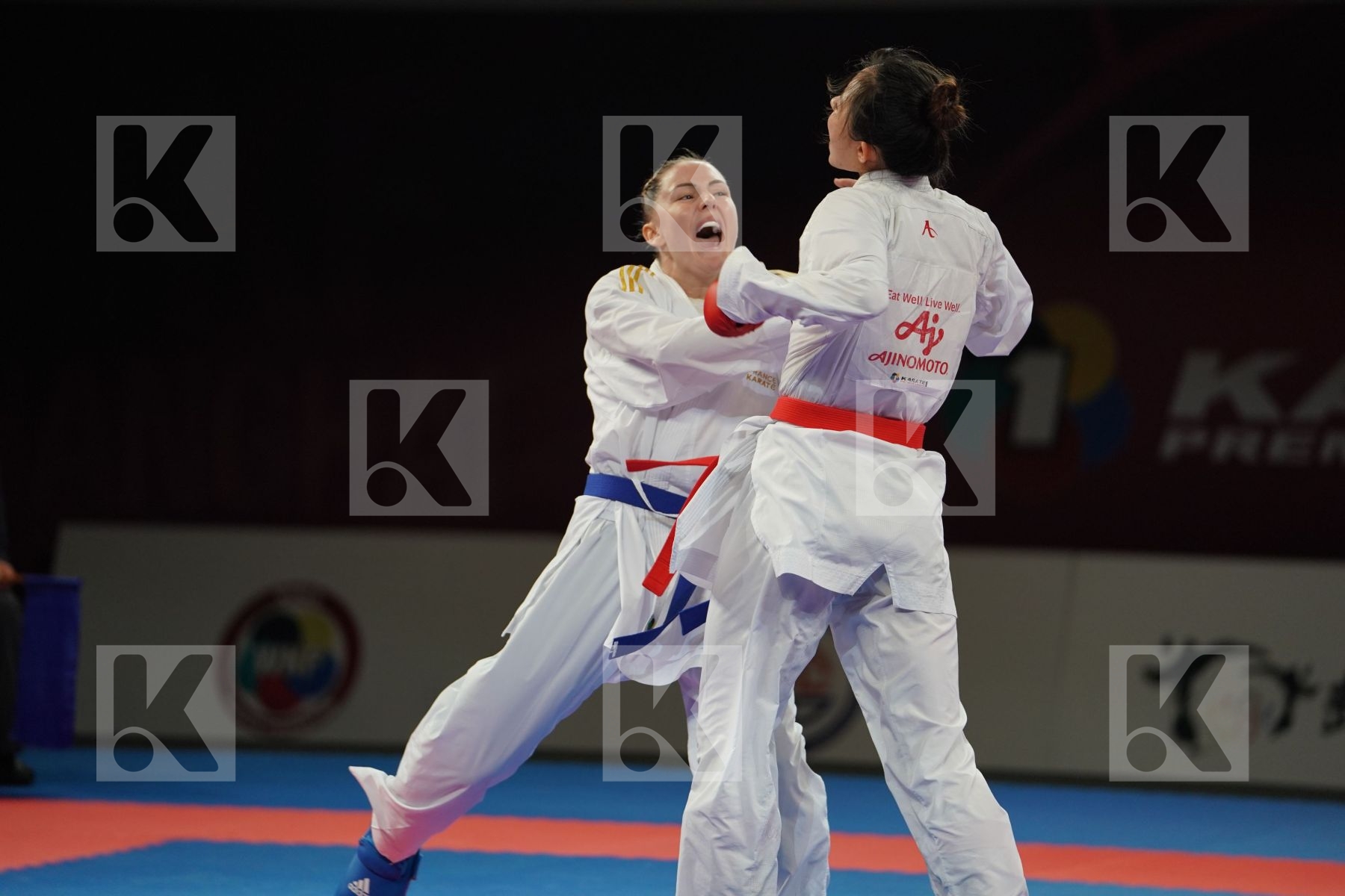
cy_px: 448
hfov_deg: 11.0
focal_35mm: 187
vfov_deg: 7.3
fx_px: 6986
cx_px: 672
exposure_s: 1/1000
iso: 1600
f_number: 2.8
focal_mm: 187
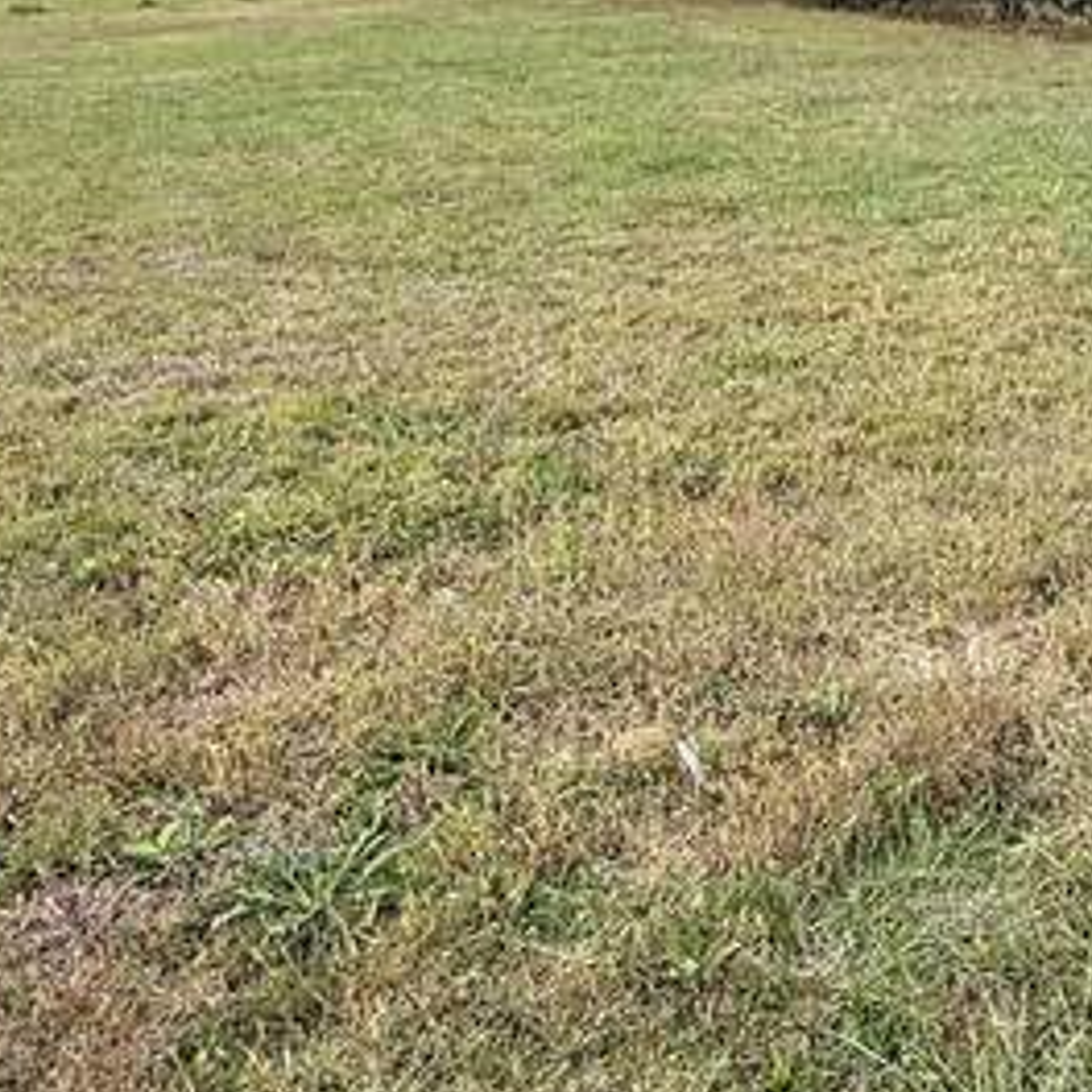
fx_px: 1606
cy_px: 323
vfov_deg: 37.0
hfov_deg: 35.5
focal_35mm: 45
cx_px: 964
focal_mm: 2.22
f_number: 2.2
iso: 64
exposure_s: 1/433
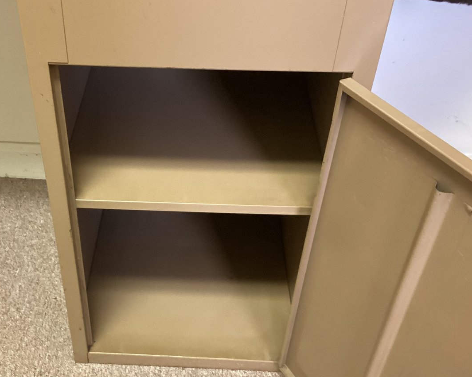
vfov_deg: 34.7
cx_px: 166
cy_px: 236
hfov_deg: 42.4
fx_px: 601
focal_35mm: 43
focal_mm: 3.3
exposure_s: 1/40
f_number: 2.4
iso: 320
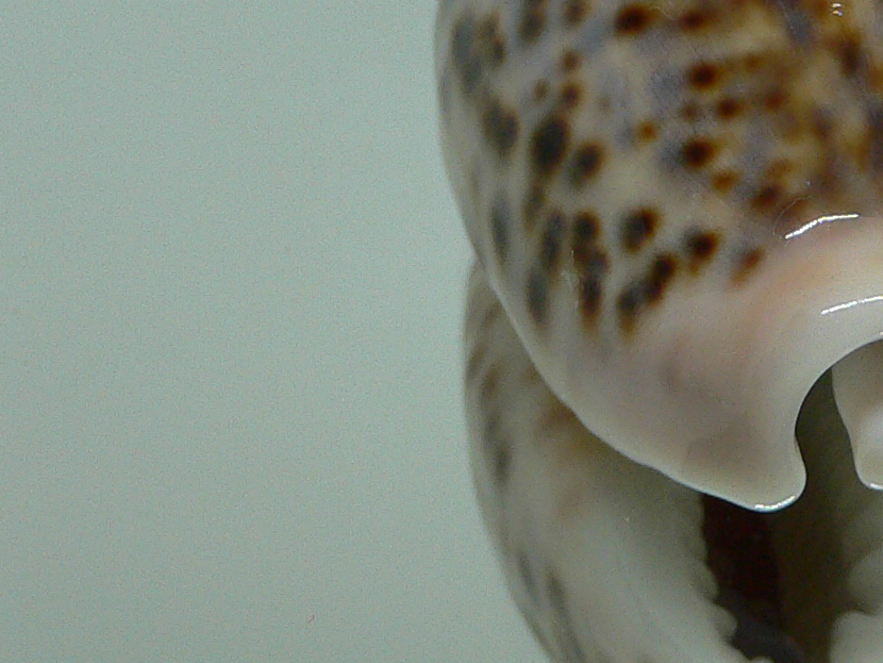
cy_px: 203
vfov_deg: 17.3
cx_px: 832
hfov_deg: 22.3
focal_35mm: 85
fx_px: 2169
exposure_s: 1/60
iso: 150
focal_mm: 4.6
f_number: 2.8
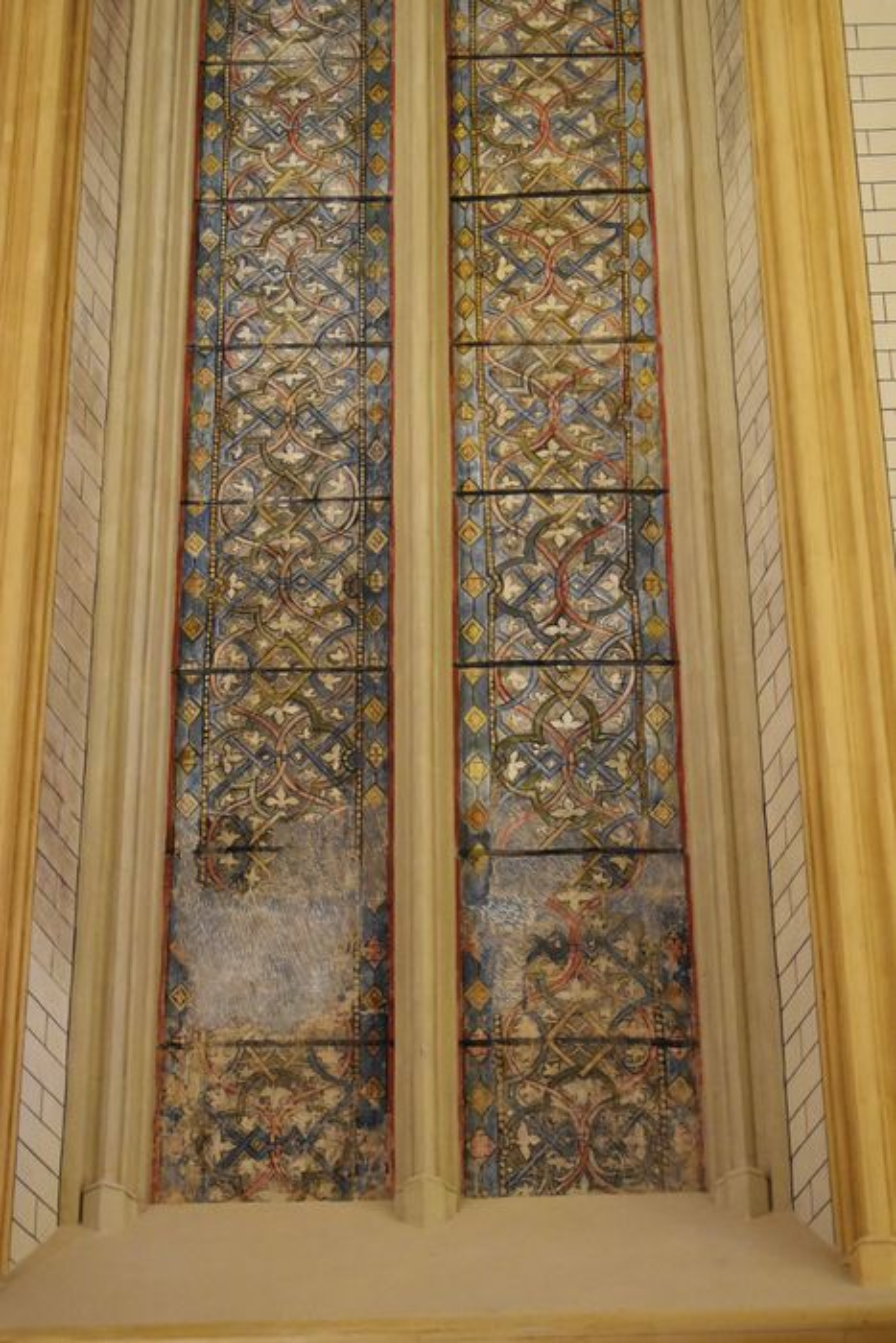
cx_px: 448
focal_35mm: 82
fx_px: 3078
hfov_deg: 16.6
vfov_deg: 24.6
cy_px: 672
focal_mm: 55
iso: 4500
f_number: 4
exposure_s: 1/60
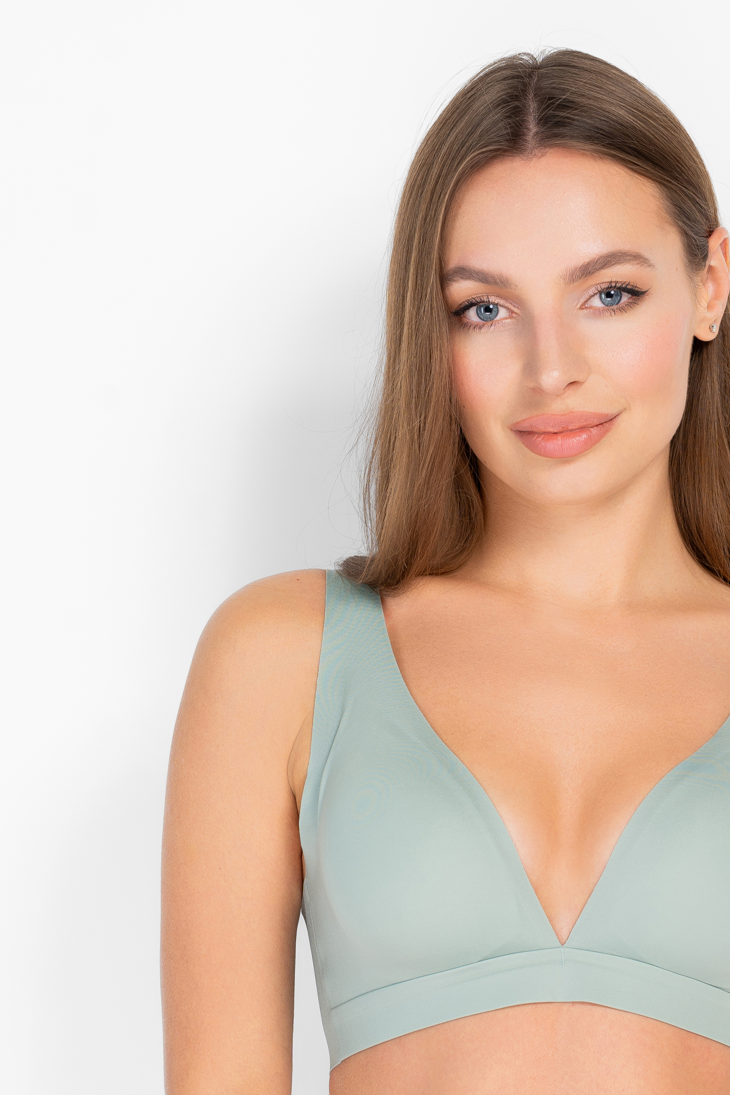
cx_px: 580
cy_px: 947
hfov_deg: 8.5
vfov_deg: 12.6
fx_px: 4927
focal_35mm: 162
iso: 100
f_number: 6.3
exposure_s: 1/160
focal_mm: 85
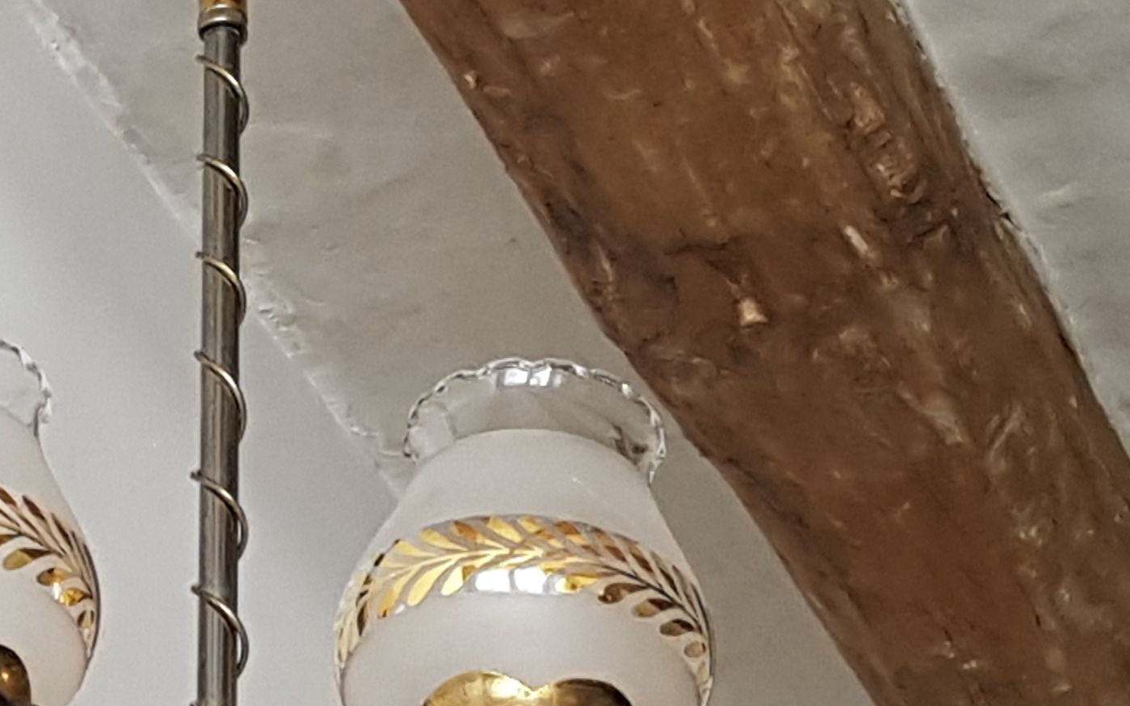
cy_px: 252
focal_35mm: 57
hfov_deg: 33.5
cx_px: 77
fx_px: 1755
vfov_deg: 22.7
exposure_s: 1/50
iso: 100
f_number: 1.7
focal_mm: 4.2
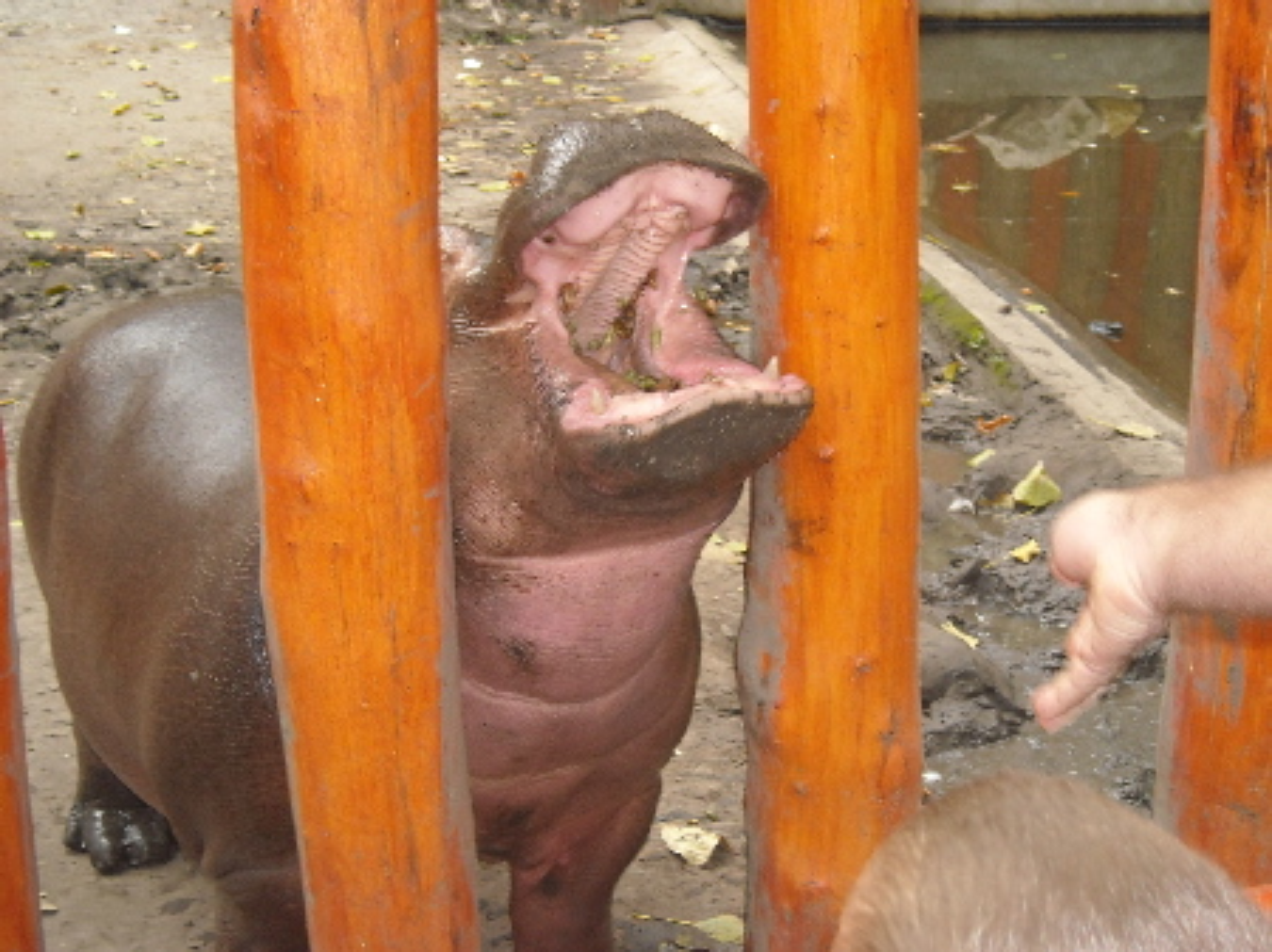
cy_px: 476
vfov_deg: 21.6
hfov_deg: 28.6
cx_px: 636
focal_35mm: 68
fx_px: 2497
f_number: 3.7
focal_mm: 11.02
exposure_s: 1/125
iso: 200
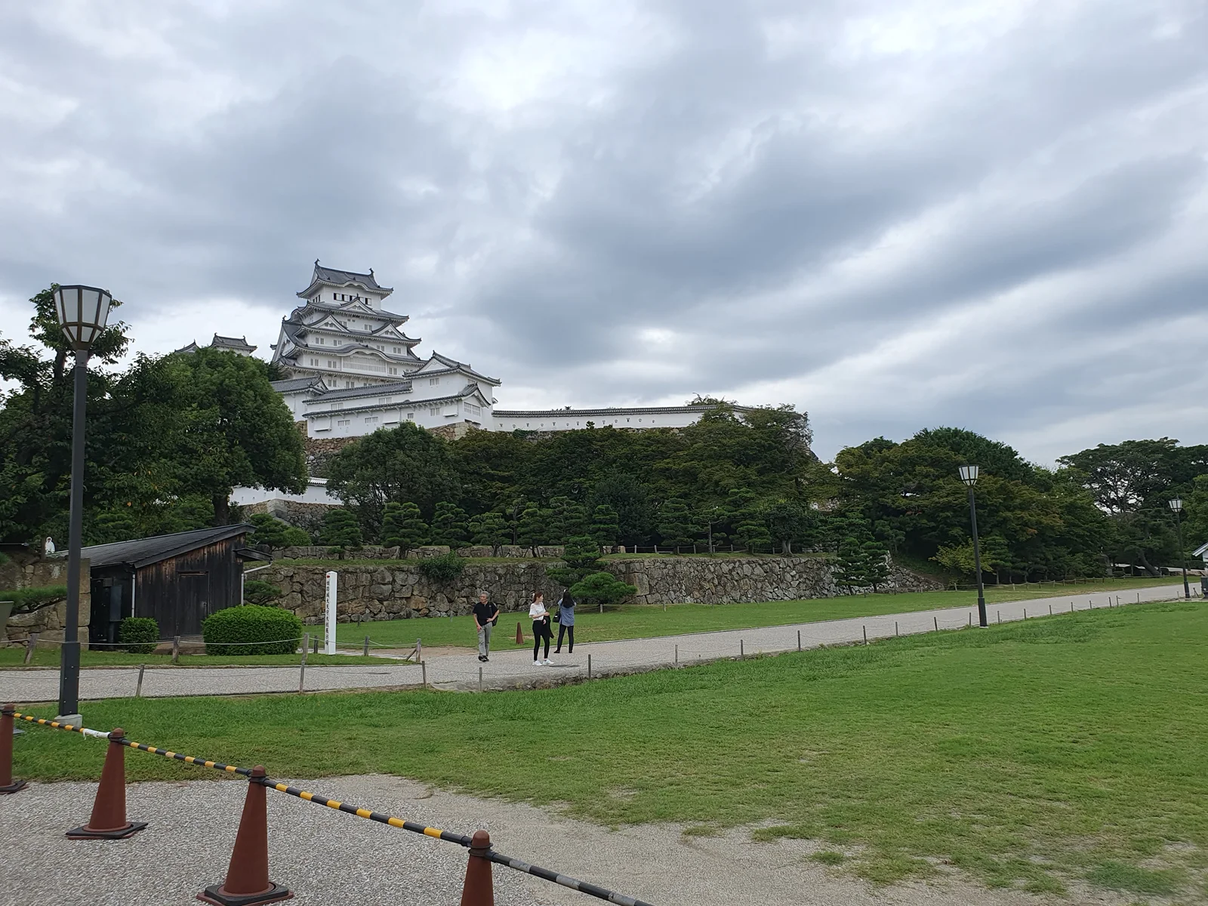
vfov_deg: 53.1
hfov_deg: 67.3
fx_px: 907
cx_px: 604
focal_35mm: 26
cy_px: 453
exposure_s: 1/1308
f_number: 2.4
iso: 50
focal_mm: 4.32
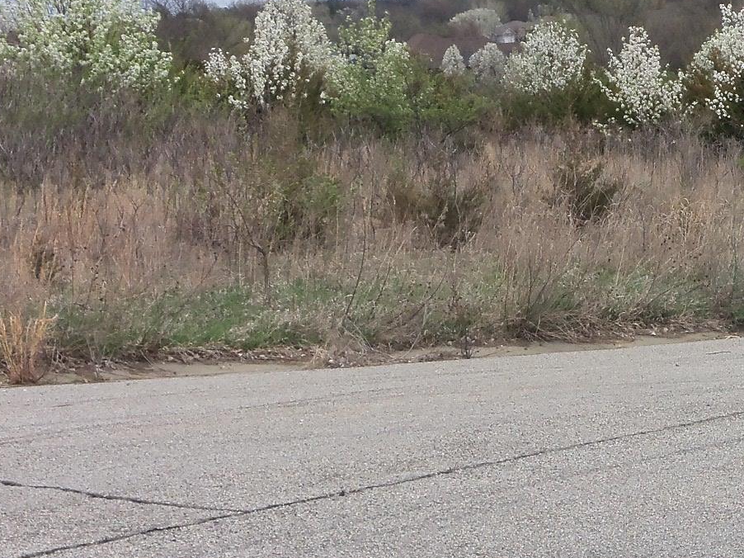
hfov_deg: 17.6
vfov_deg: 13.6
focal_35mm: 109
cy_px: 239
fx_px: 2342
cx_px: 772
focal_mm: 8.7
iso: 64
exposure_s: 1/125
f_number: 9.8
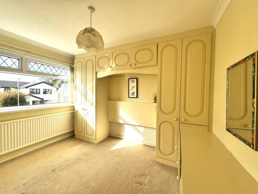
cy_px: 97
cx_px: 129
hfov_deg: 102.1
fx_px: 104
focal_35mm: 14
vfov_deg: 85.7
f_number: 2.2
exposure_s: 1/573
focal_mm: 2.22
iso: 40
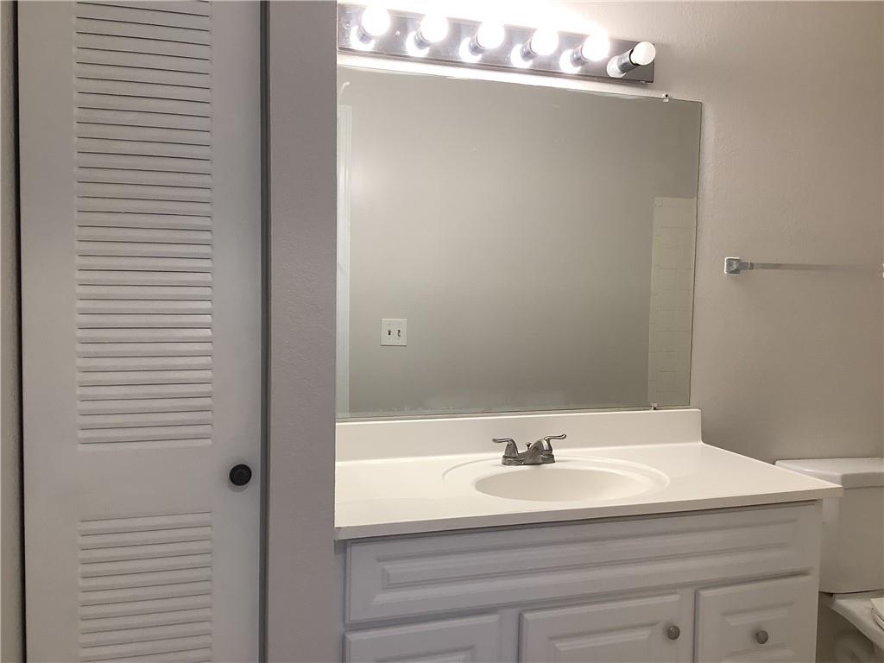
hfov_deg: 58.4
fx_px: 792
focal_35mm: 31
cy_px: 332
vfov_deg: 45.4
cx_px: 442
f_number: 2.4
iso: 64
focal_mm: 3.3
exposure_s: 1/60
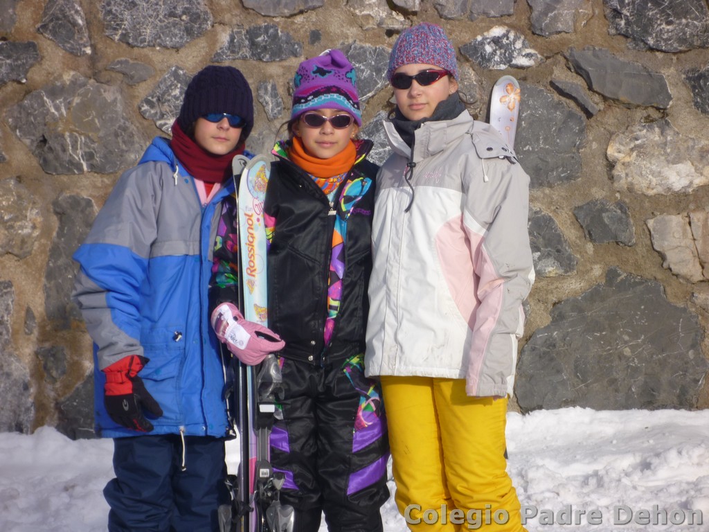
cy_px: 266
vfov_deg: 10.2
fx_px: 2970
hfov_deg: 13.6
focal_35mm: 145
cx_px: 354
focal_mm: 26
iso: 80
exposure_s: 1/200
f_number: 5.9
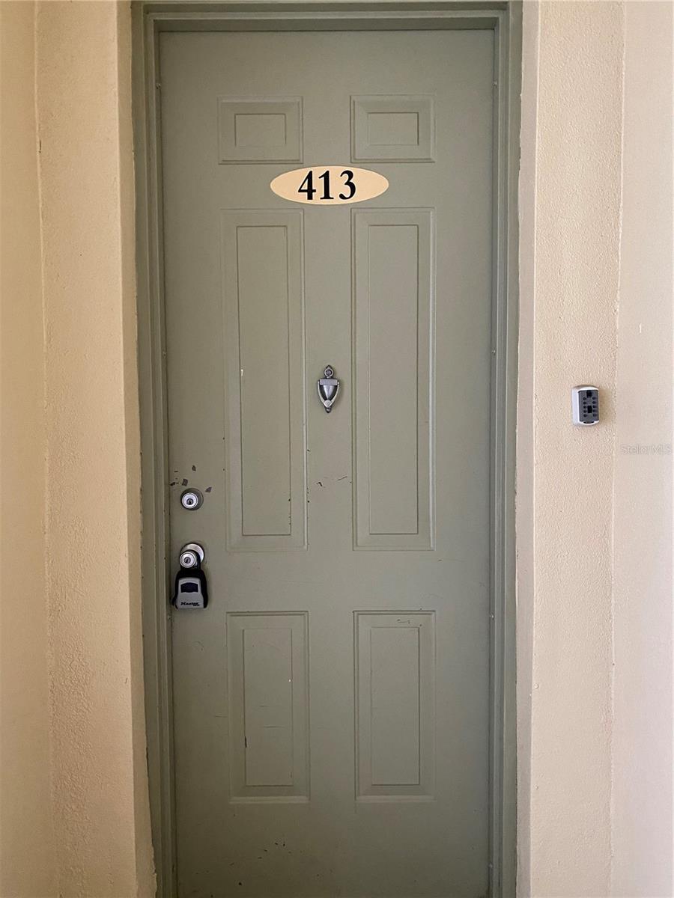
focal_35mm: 26
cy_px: 449
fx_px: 675
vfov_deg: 67.3
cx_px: 337
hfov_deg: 53.1
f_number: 1.8
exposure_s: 1/40
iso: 400
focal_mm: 4.25
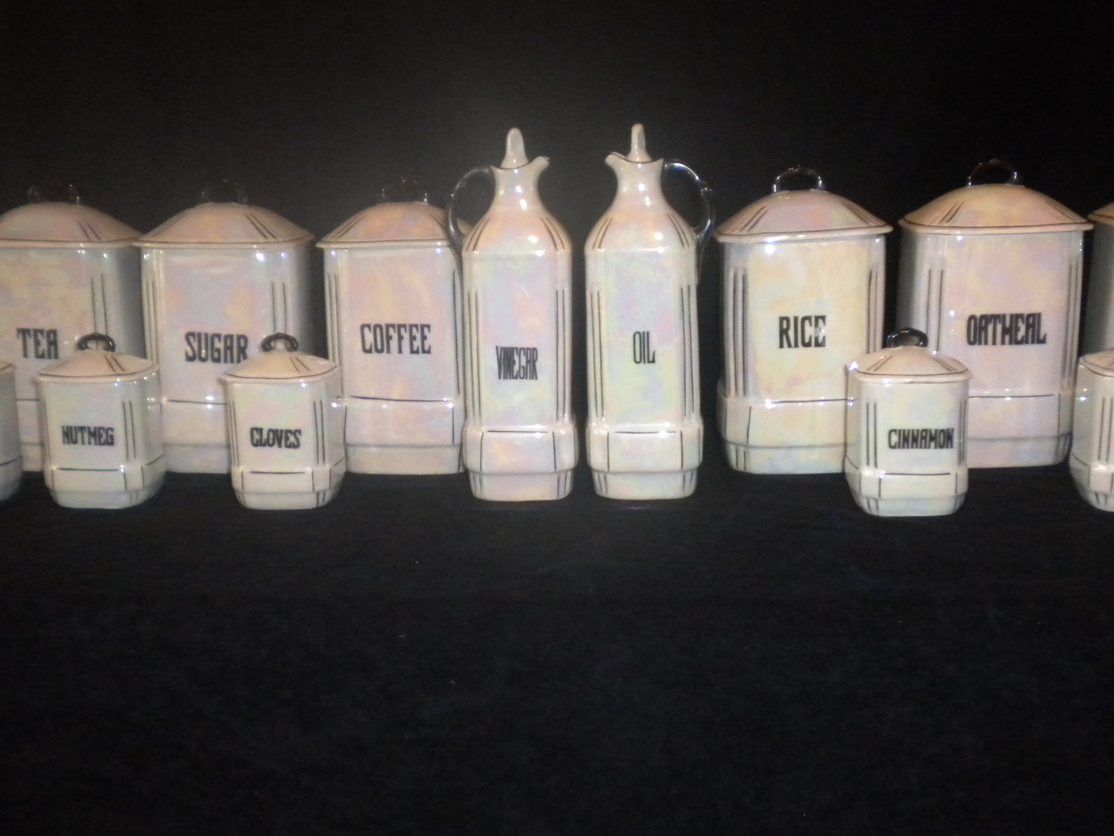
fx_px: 1320
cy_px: 457
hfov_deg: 45.8
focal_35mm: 41
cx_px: 571
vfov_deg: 35.1
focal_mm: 6.3
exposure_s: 1/30
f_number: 3.1
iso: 400
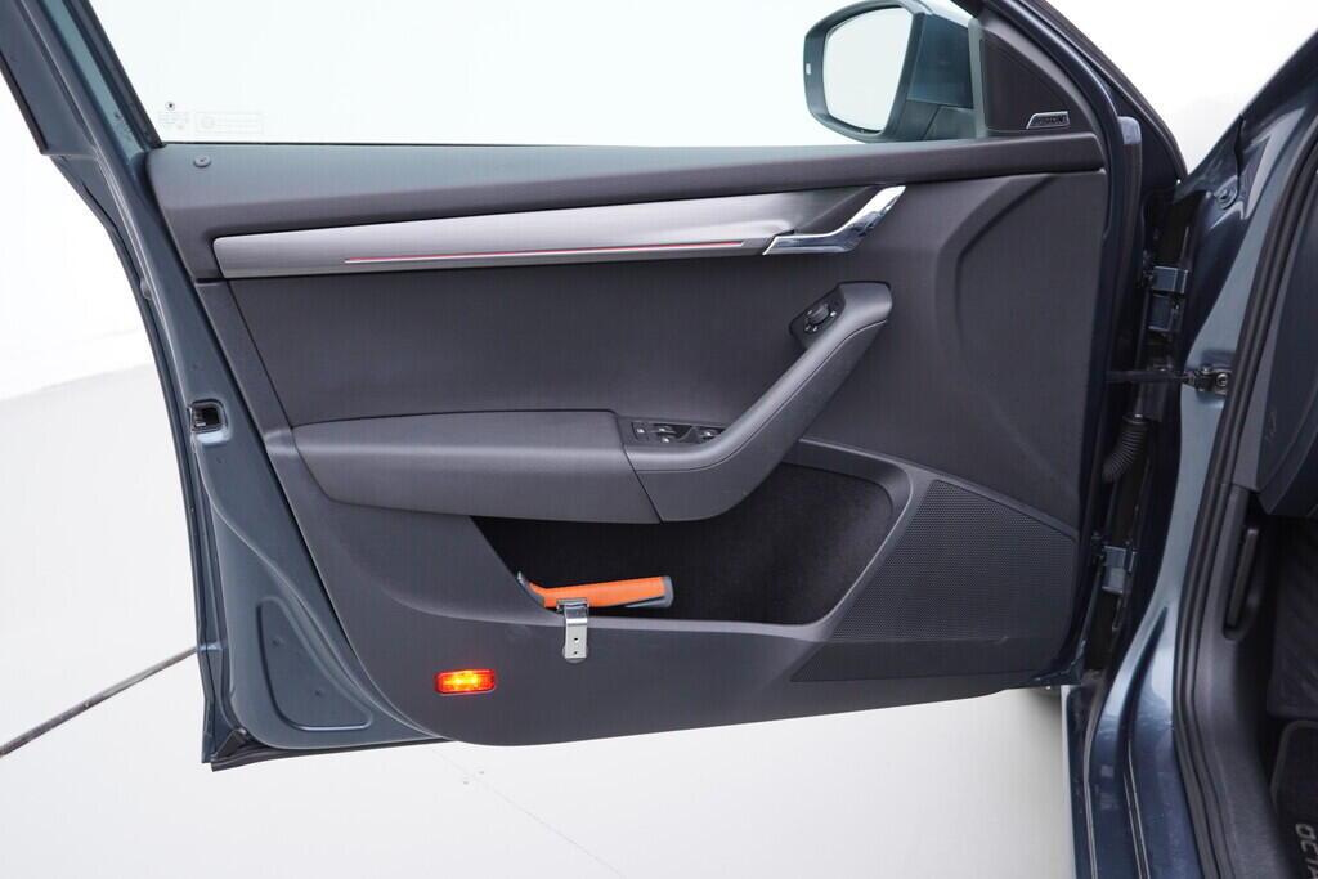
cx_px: 659
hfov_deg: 53.1
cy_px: 440
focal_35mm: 36
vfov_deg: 36.9
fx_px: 1318
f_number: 2.8
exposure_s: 1/40
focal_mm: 24
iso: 125
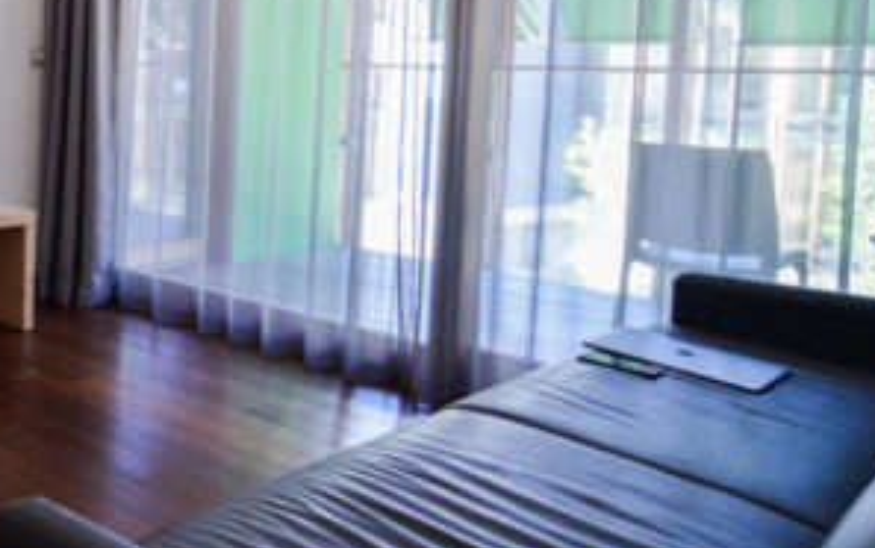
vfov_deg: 33.8
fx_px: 883
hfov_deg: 46.5
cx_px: 56
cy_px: 140
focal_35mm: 37
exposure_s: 1/60
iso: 720
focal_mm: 12
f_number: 4
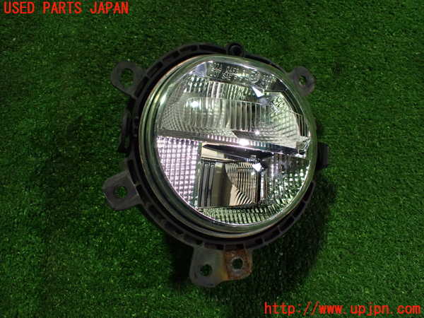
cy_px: 159
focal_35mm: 30
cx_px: 212
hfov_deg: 60.0
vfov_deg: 46.8
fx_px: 367
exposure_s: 1/125
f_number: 2.3
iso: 800
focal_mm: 5.4
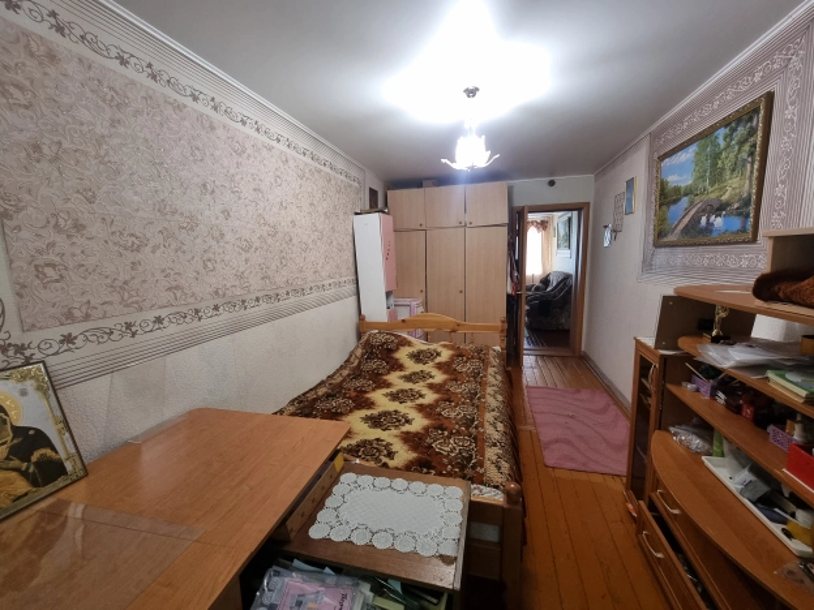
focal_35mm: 13
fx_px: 306
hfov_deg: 106.2
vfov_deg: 89.9
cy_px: 305
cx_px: 407
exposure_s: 1/33
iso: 320
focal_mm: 2.2
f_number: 2.2
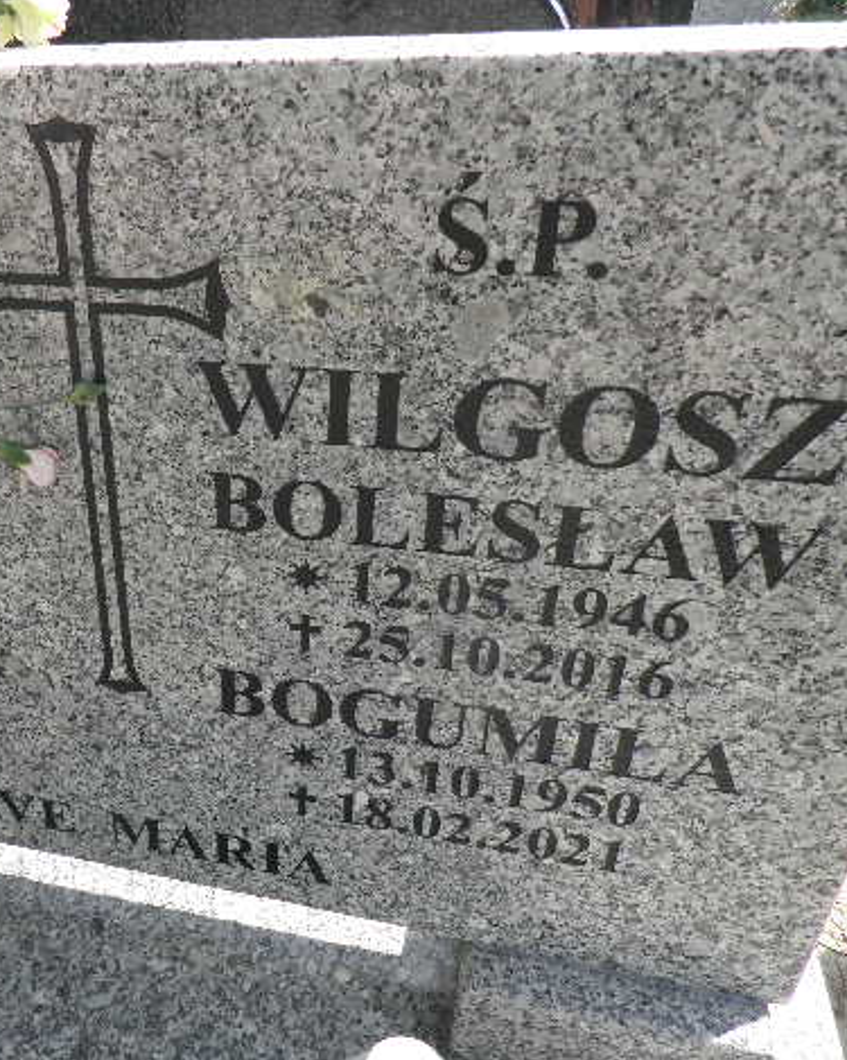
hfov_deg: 43.8
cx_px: 183
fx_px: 1003
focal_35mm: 32
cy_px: 540
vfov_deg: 55.7
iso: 64
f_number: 3.3
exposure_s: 1/320
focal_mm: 4.3
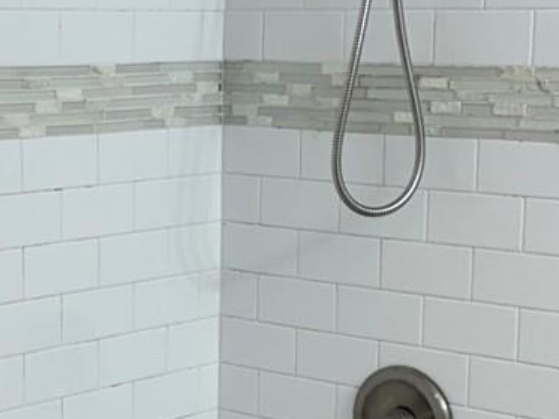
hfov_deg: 19.0
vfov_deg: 14.3
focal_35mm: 103
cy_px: 281
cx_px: 150
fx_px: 1664
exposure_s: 1/120
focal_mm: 6.76
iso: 100
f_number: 1.78
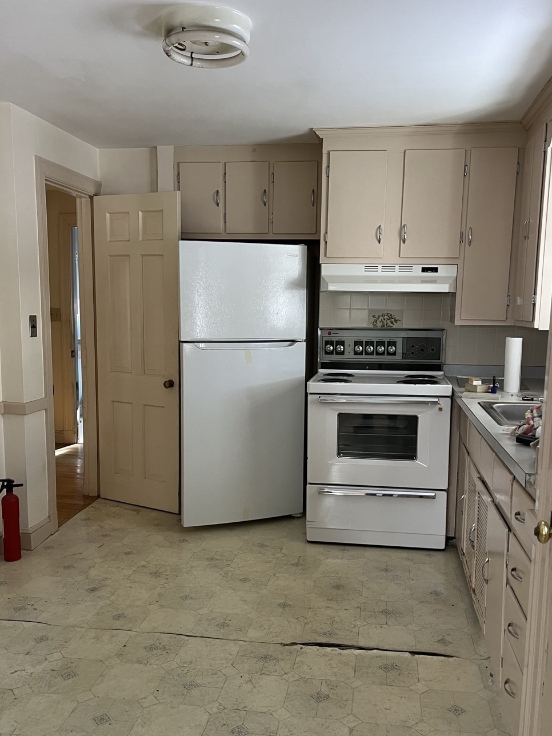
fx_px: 659
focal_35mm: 31
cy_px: 397
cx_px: 277
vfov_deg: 58.3
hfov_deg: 45.4
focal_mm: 5.1
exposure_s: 1/69
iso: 125
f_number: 1.6
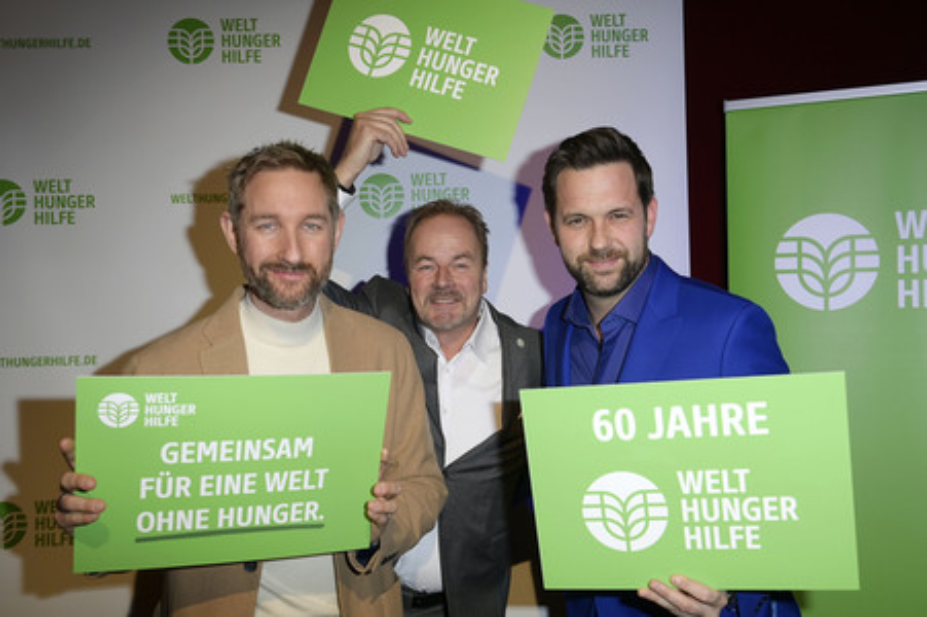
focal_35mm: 35
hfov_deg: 54.5
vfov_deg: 37.8
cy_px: 308
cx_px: 464
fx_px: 901
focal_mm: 35
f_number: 5.6
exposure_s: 1/250
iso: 400
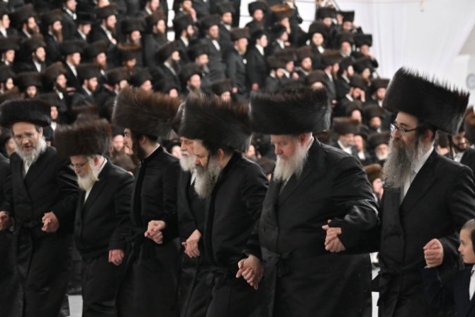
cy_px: 235
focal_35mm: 107
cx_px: 225
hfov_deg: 19.1
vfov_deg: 12.8
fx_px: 1412
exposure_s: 1/400
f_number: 2.8
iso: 2000
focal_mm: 70
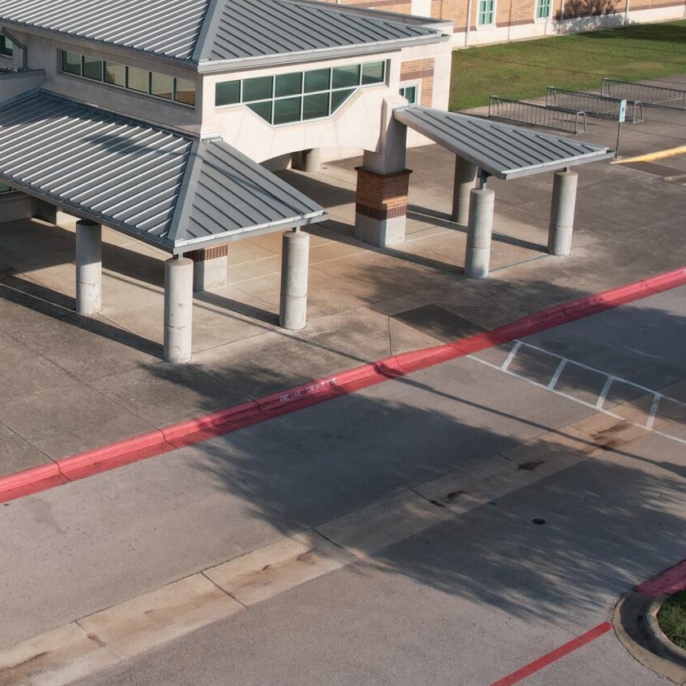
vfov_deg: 29.6
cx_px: 69
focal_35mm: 57
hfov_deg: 28.9
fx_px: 1278
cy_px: 168
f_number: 2.8
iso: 120
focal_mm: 8.38
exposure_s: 1/725
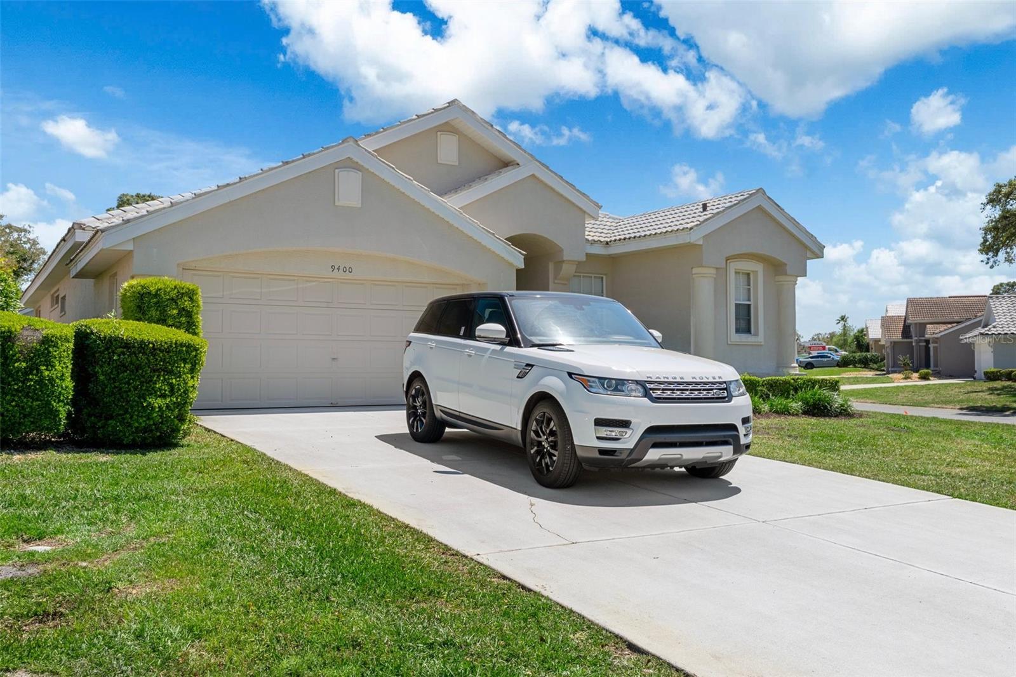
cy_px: 338
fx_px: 846
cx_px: 508
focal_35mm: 30
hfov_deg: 61.9
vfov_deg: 43.6
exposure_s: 1/500
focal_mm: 20
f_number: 8
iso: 250
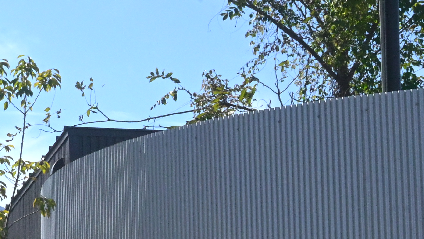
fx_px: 2222
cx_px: -151
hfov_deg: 10.6
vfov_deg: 6.1
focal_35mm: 198
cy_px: 245
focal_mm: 41
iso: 1600
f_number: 22
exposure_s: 1/500
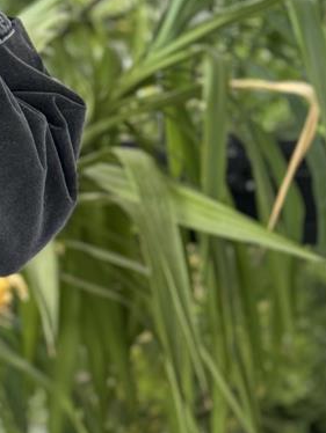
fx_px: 2145
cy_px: 171
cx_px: -190
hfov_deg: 8.5
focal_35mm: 171
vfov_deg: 11.5
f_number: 1.78
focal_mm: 6.76
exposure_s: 1/105
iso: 100
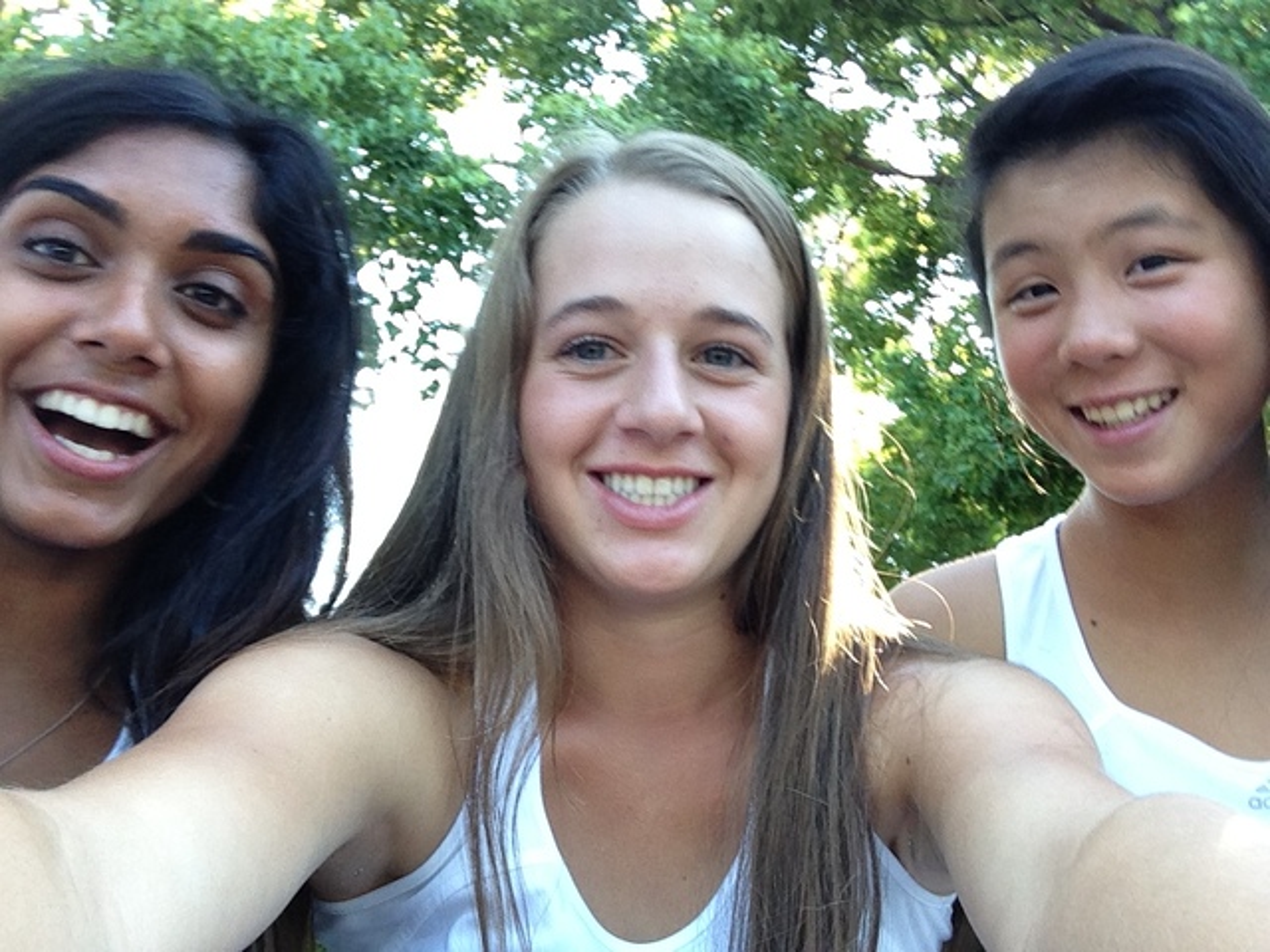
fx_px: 1284
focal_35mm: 35
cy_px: 476
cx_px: 635
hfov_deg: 52.6
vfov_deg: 40.7
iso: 40
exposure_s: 1/60
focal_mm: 2.18
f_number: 2.4
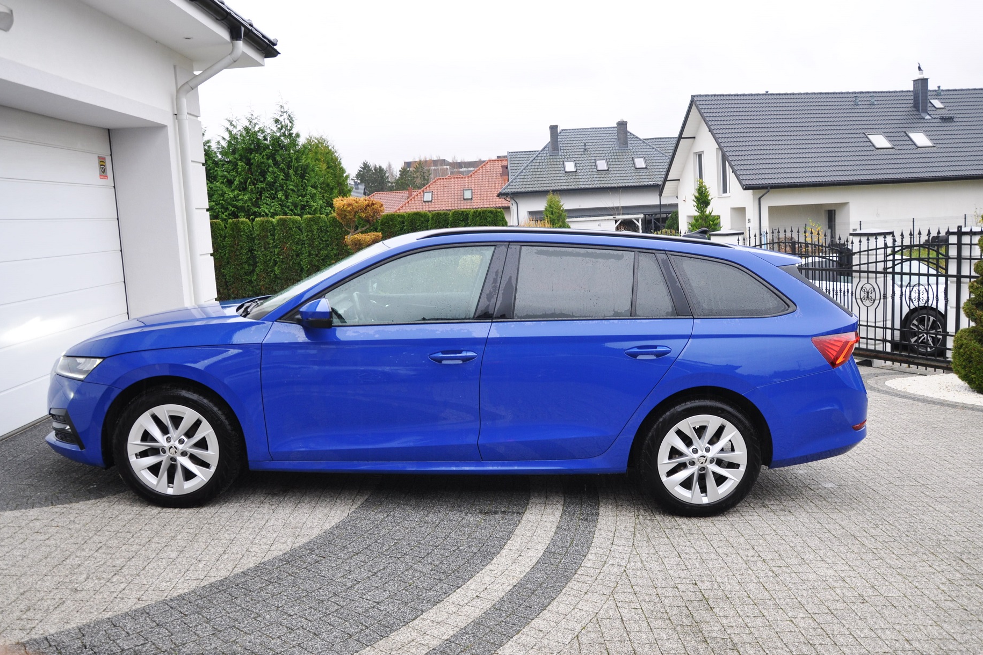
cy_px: 321
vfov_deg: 46.4
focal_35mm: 28
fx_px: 764
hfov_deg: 65.5
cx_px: 483
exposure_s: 1/50
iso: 250
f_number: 7.1
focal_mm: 18
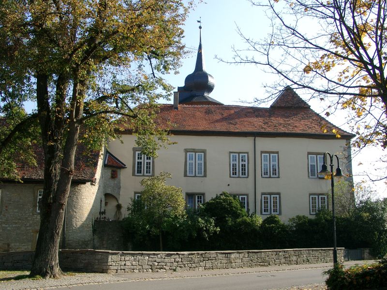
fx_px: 425
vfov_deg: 37.7
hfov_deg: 49.0
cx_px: 194
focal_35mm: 38
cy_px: 145
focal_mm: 8.02
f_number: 4
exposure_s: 1/383
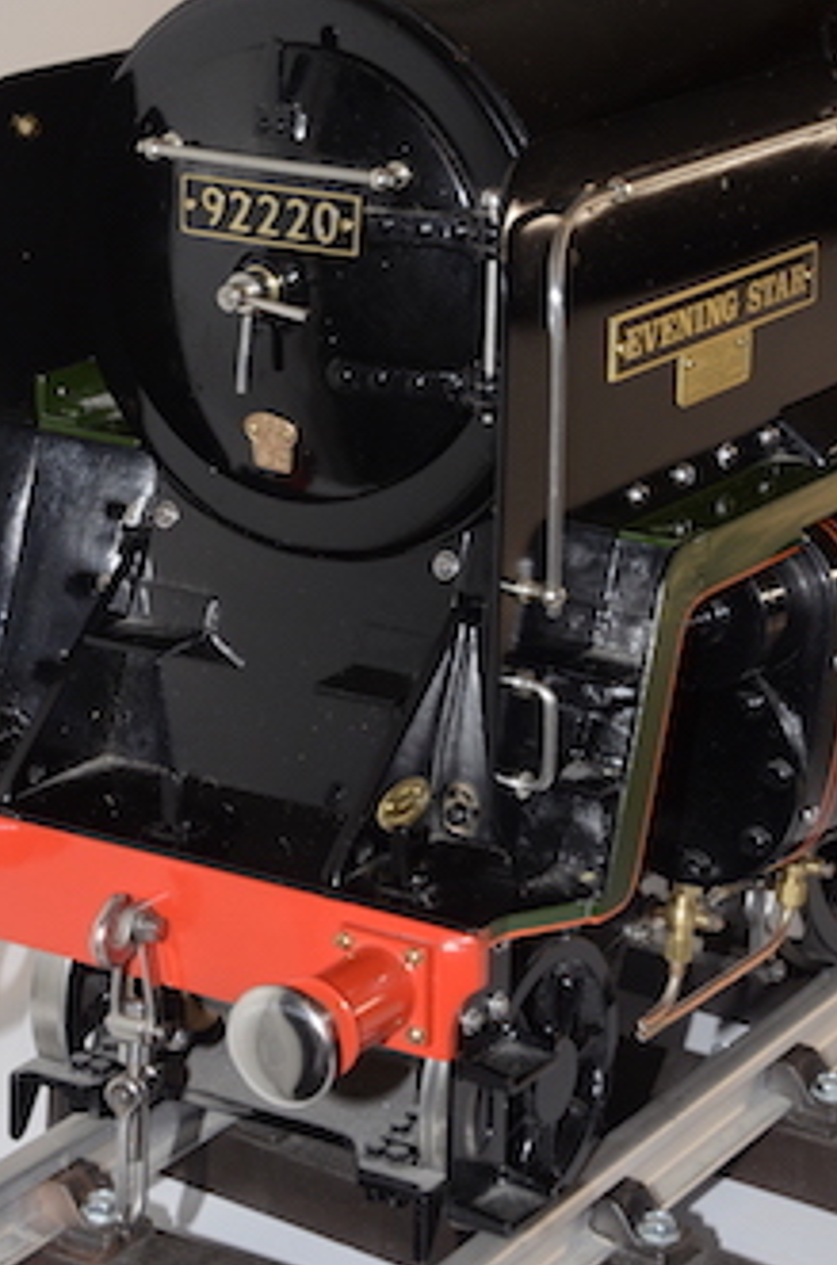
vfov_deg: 18.5
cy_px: 524
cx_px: 336
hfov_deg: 12.3
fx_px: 3891
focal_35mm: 111
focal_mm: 60
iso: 800
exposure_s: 1/60
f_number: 14
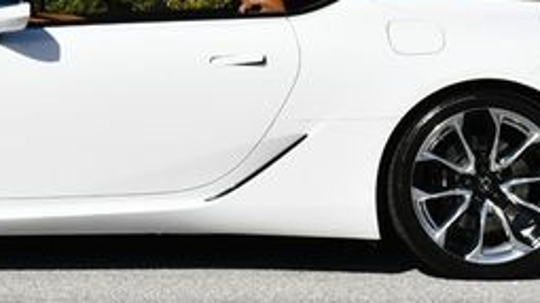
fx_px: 2261
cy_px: -106
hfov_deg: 13.6
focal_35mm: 158
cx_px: 110
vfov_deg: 7.6
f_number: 10
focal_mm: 30
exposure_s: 1/400
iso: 100
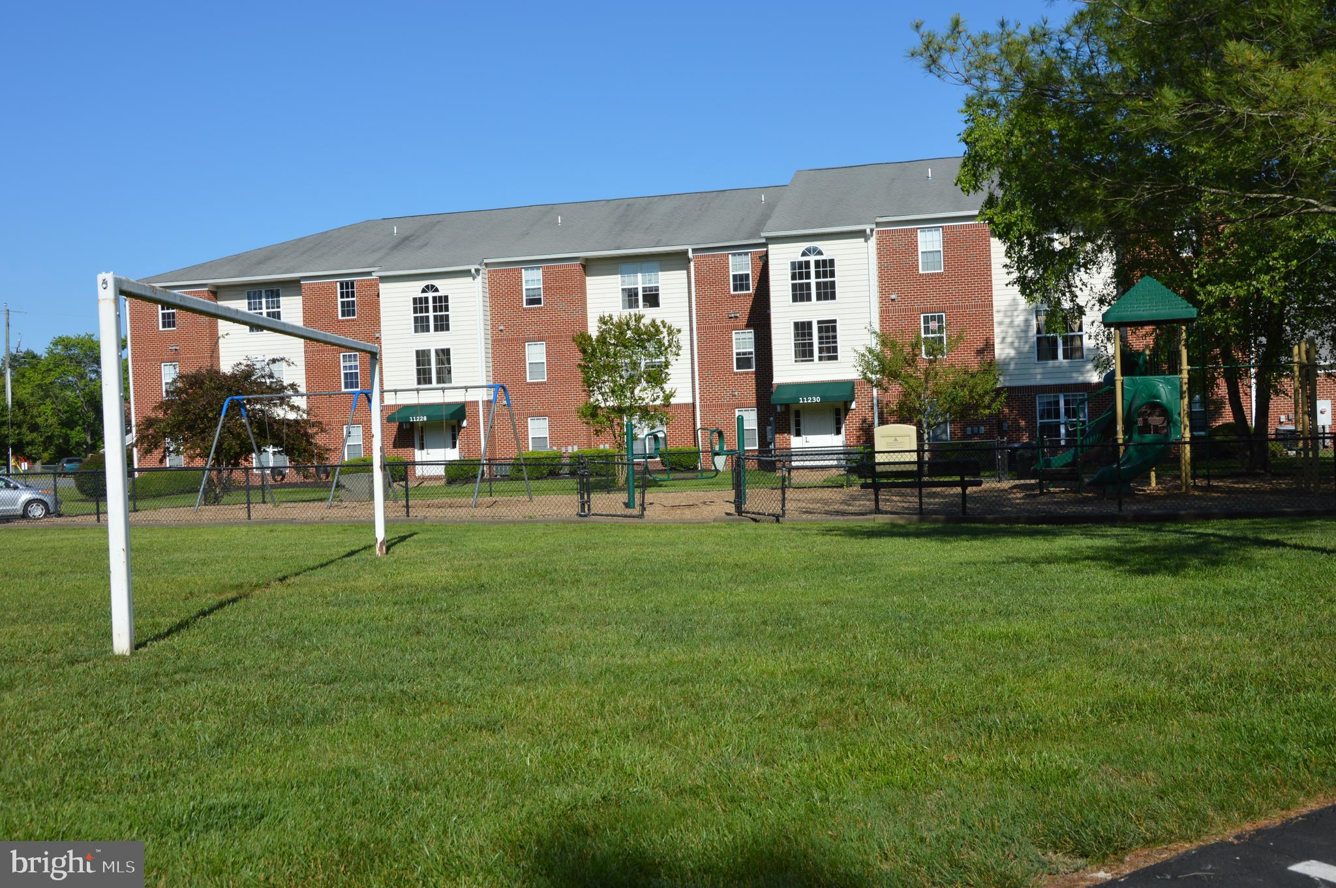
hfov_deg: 53.2
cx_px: 668
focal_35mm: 36
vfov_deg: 36.8
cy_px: 444
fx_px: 1335
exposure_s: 1/320
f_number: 9
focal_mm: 24
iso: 100
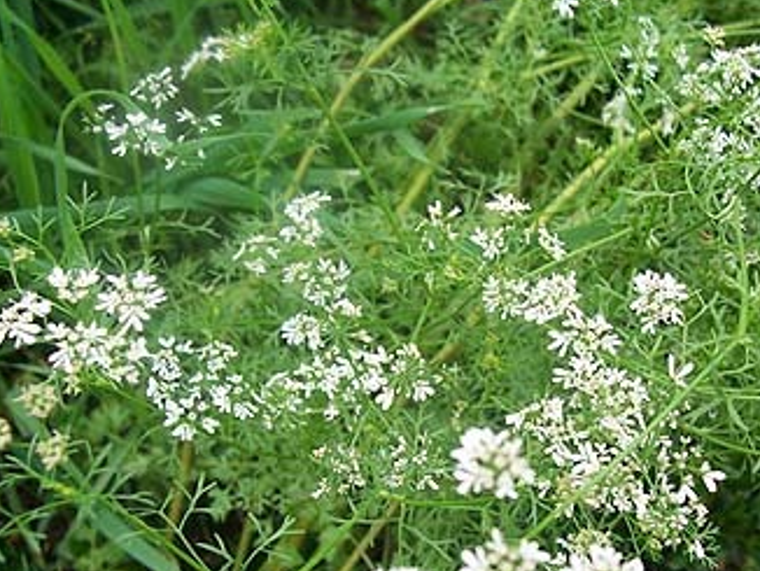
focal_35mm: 47
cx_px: 466
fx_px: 1033
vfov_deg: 30.8
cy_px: 364
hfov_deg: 40.2
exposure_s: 1/250
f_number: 2.7
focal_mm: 5.6
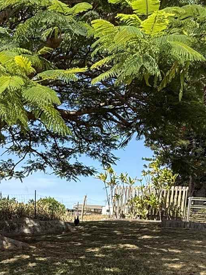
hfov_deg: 30.0
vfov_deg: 38.3
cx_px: 34
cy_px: 234
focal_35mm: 47
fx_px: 373
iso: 50
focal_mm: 2.22
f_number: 2.2
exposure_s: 1/955
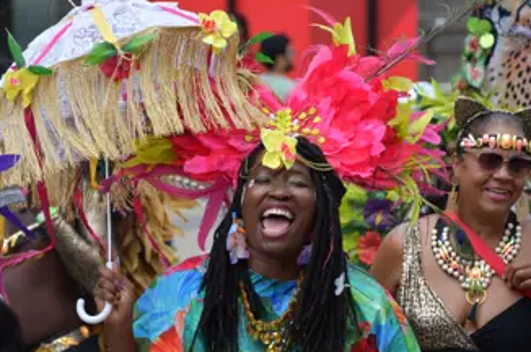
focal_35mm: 266
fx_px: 3916
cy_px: 201
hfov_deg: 7.8
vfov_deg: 5.1
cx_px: 230
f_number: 6
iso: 450
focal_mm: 145
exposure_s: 1/500
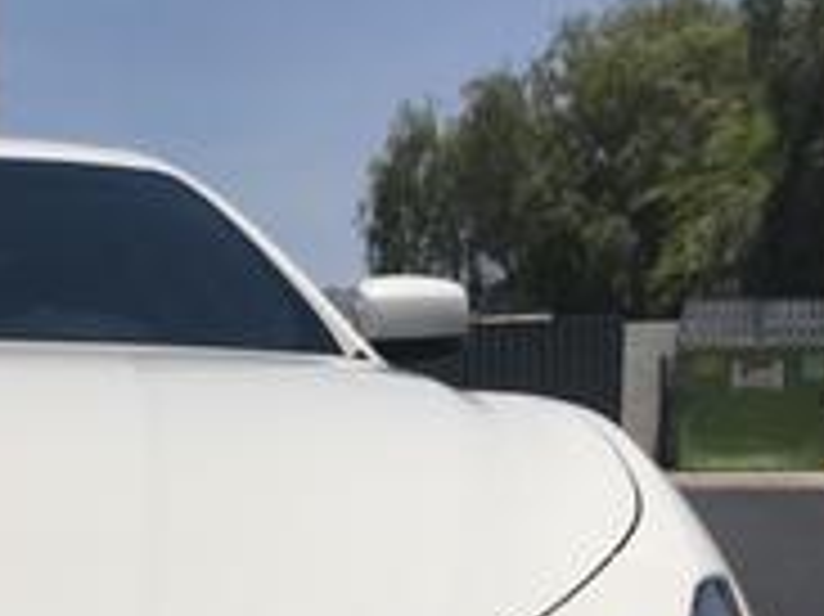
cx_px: -207
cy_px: 733
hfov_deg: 22.9
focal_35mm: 77
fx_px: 1832
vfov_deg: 18.2
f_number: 1.8
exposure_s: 1/8772
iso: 25
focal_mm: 3.99
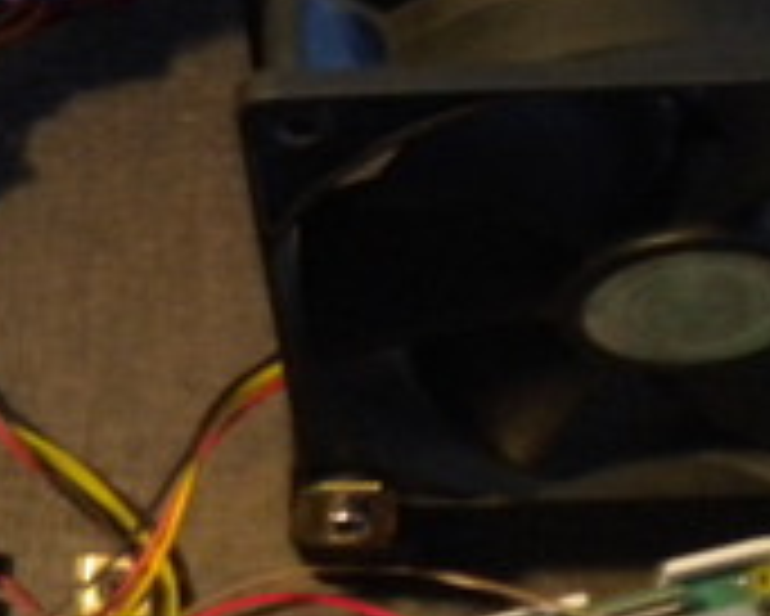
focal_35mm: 100
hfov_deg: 19.2
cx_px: 338
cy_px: 569
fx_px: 2280
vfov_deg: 15.2
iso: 400
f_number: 3.1
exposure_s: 1/5.9
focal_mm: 6.3
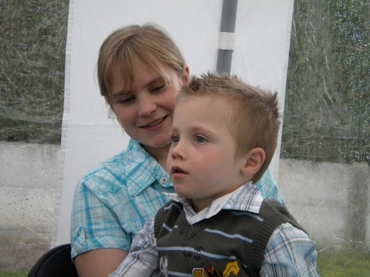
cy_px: 138
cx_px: 185
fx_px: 727
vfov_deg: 21.6
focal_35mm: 68
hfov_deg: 28.6
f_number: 4.6
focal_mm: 12.3
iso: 400
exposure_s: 1/246
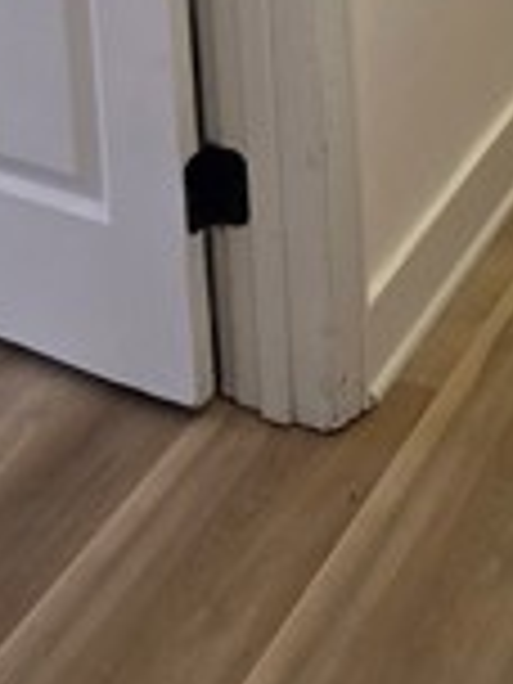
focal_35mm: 97
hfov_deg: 15.2
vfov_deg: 18.0
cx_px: 162
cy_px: -351
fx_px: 1917
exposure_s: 1/120
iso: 64
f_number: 1.7
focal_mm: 6.3
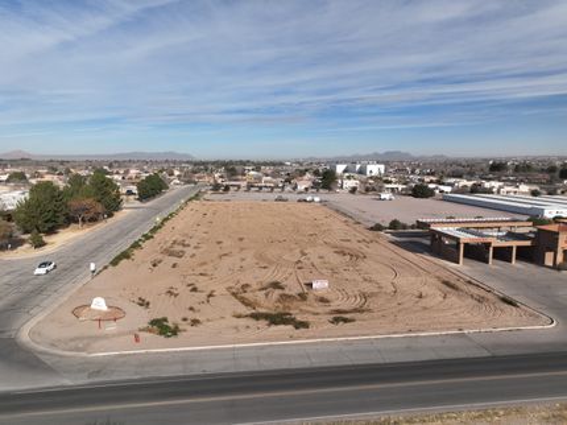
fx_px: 393
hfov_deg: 71.6
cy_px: 212
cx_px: 284
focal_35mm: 24
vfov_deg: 56.8
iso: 100
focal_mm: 12.29
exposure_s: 1/60
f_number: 2.8
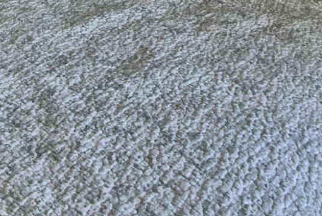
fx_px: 600
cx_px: -93
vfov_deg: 17.8
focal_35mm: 67
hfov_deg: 25.9
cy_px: -126
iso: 800
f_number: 11
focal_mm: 12
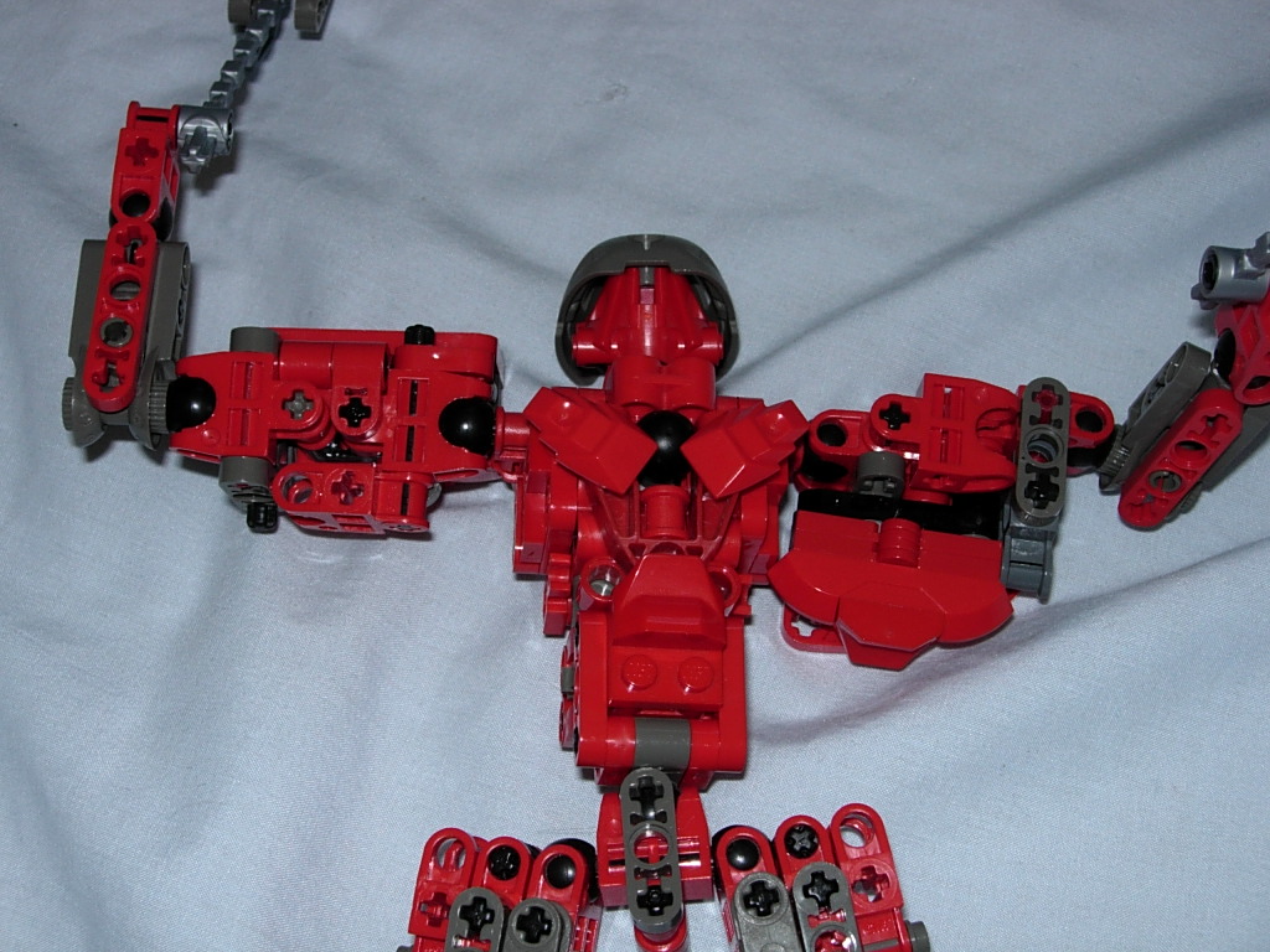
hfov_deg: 31.7
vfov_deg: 24.0
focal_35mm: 61
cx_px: 635
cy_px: 476
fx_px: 2238
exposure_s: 1/64
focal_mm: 12.7
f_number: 5.9
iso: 79
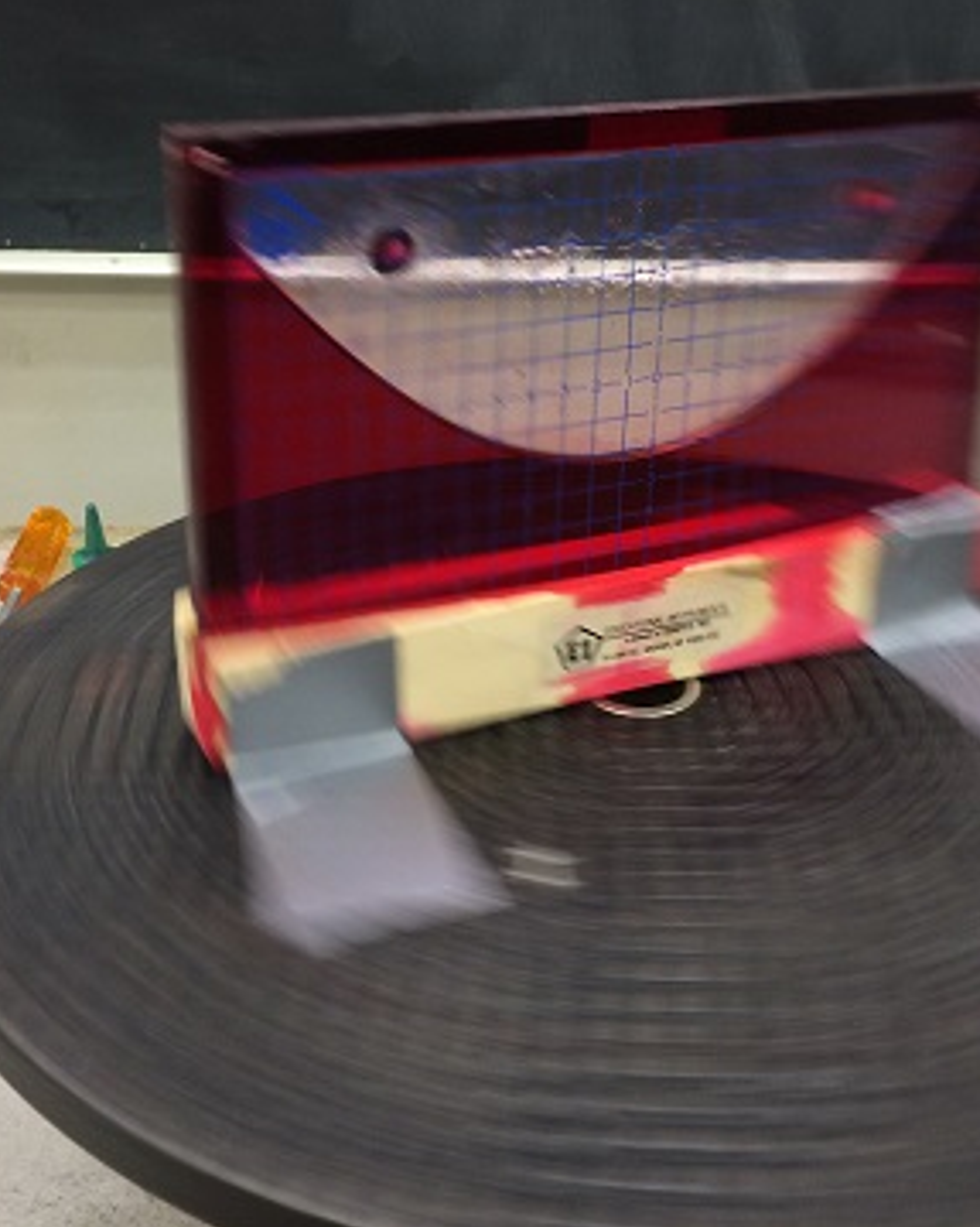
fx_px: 1451
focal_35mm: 40
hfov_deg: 37.3
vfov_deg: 45.8
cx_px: 516
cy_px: 608
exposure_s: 1/30
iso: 80
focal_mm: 4.12
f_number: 2.2
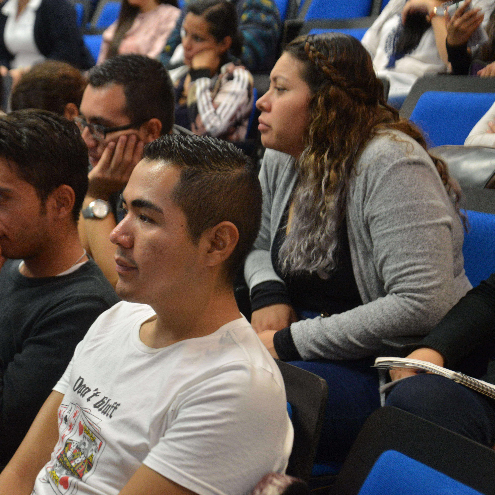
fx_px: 1165
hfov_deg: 23.8
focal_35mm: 72
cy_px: 245
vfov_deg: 24.0
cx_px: 147
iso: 1600
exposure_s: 1/30
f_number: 4.2
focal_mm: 56
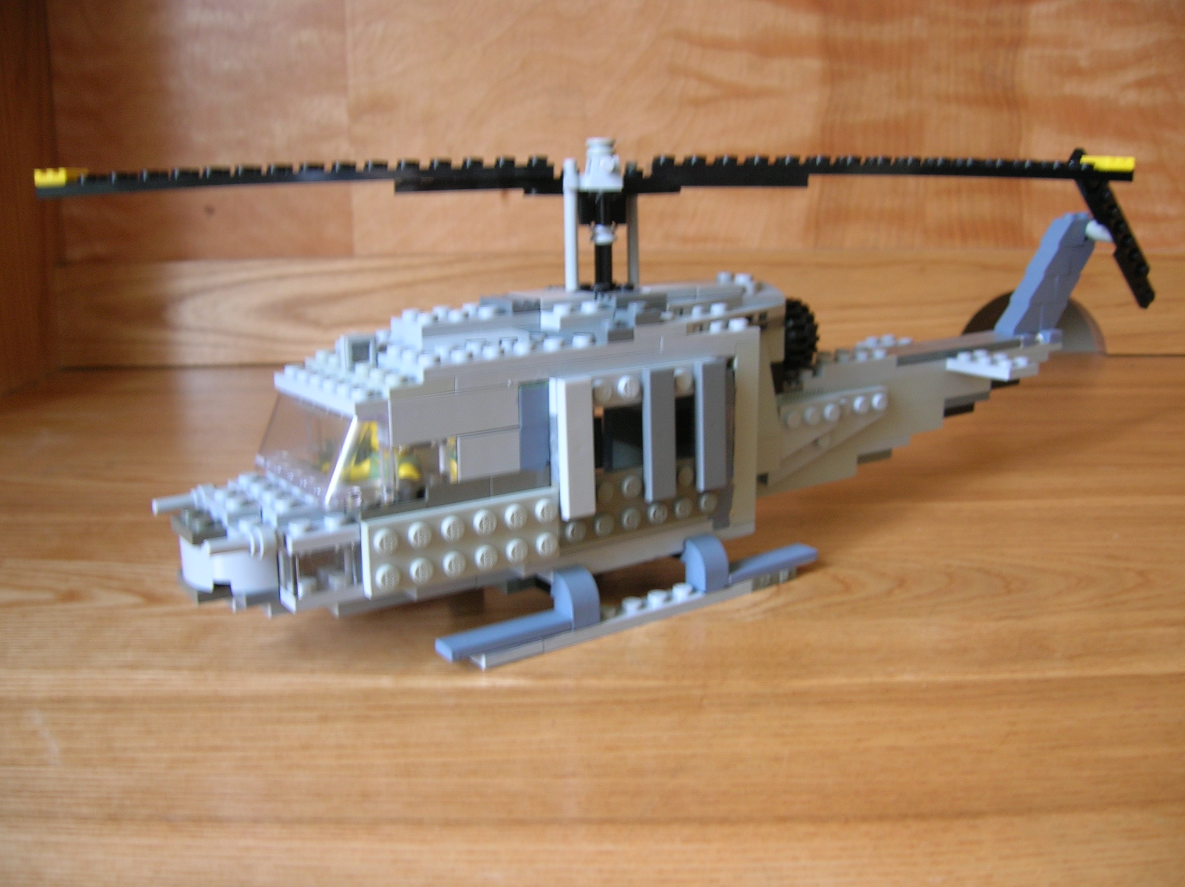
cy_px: 444
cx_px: 592
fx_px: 1163
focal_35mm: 34
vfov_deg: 41.7
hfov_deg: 54.0
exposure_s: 1/3.9
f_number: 2.9
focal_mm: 5.7
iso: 63
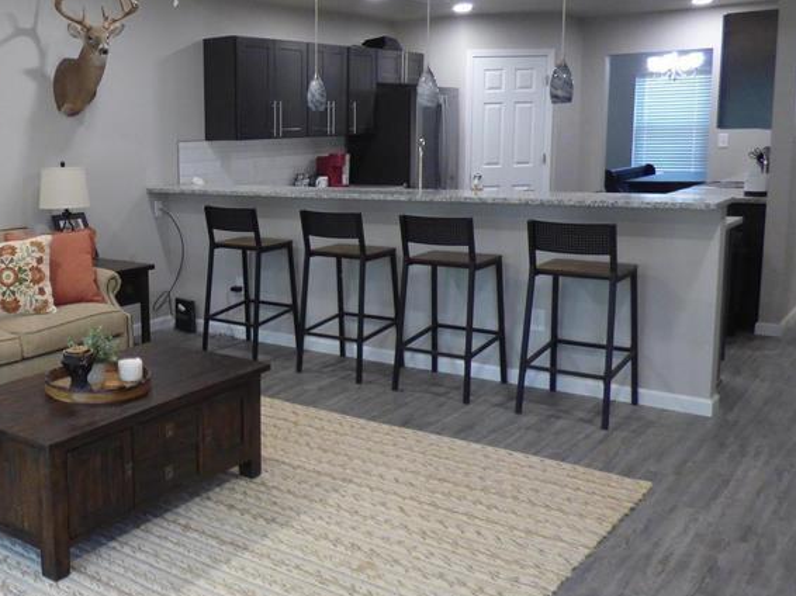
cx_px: 158
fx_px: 873
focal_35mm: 38
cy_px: 268
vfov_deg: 37.7
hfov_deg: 46.4
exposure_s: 1/40
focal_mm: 3.64
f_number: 2.8
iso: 400
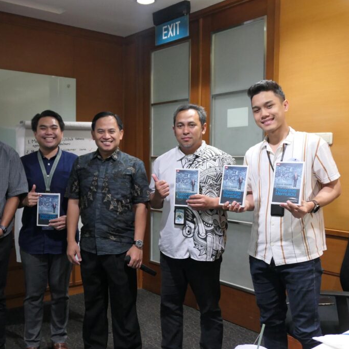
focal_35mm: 36
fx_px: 411
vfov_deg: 46.0
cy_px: 174
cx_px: 130
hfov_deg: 45.6
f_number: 2.5
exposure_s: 1/80
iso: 1000
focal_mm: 10.4
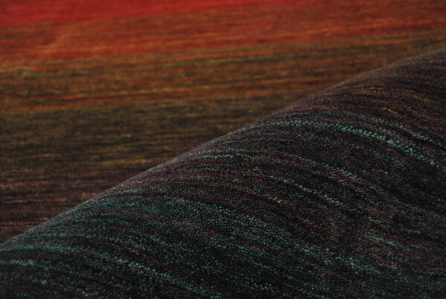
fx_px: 1024
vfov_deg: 16.6
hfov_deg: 24.6
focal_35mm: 82
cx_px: 223
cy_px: 150
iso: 400
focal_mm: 55
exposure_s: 1/50
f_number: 6.3
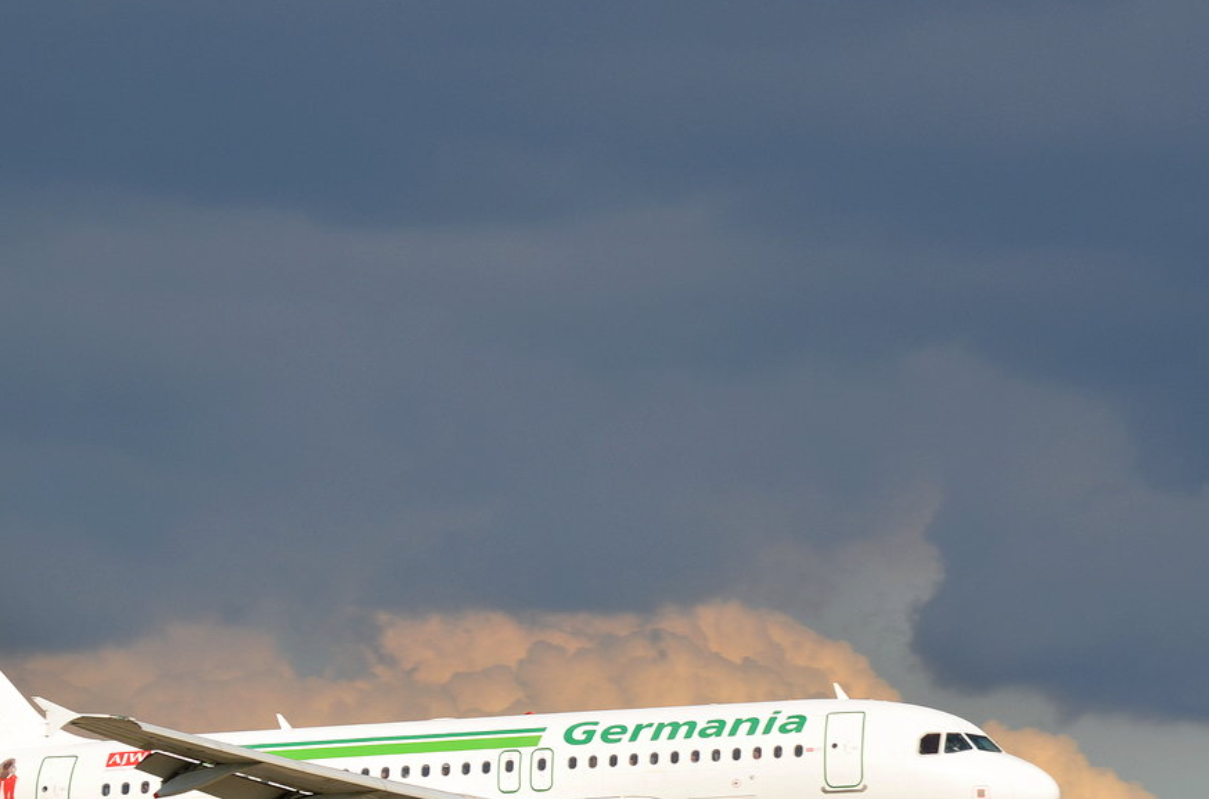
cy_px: 530
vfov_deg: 5.9
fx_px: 7737
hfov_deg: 8.9
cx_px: 562
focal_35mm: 231
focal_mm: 112
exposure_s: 1/320
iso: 100
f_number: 9
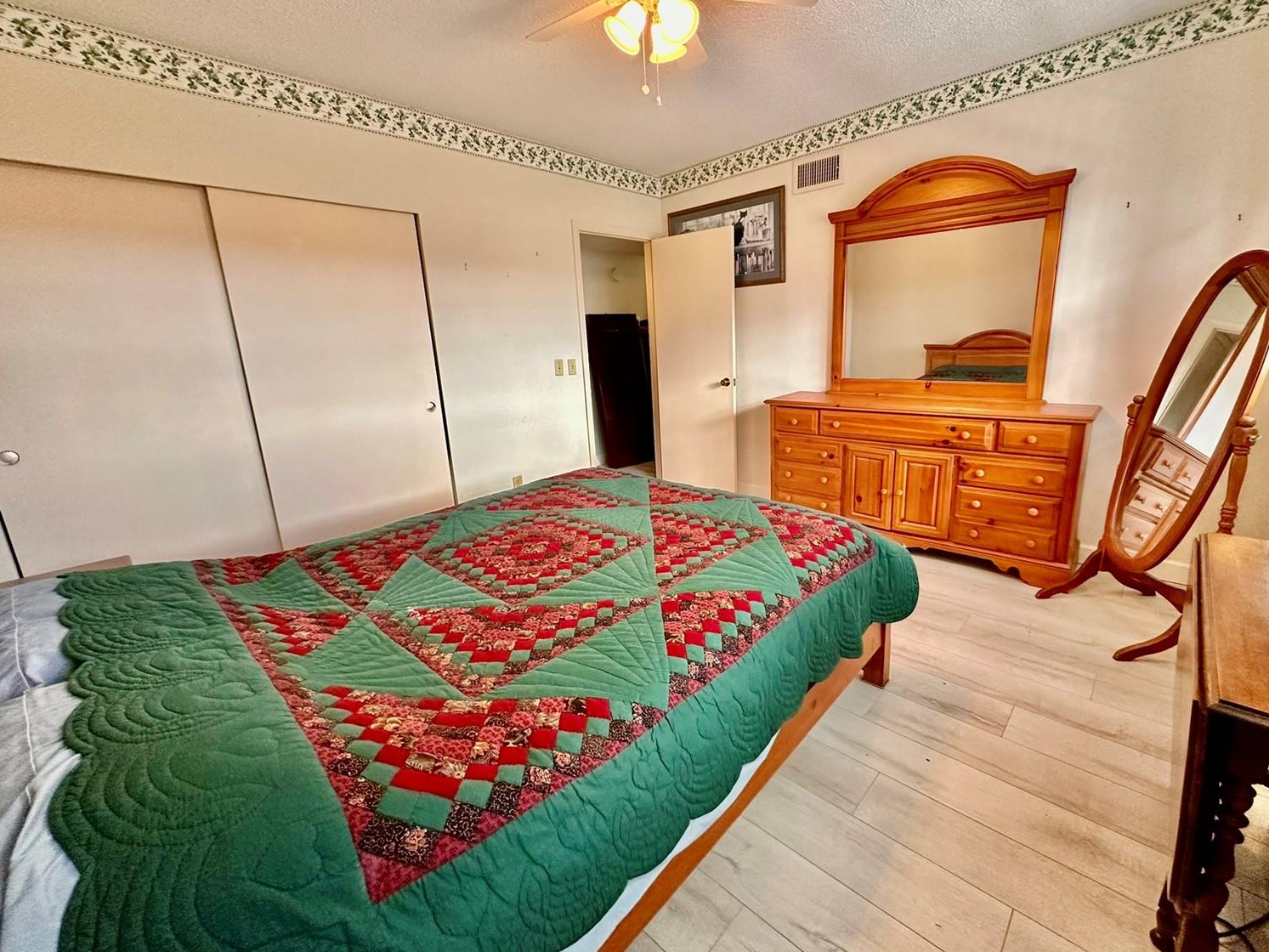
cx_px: 677
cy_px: 462
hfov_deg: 98.0
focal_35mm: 15
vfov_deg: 81.7
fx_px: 550
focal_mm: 2.22
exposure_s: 1/120
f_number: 2.2
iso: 320
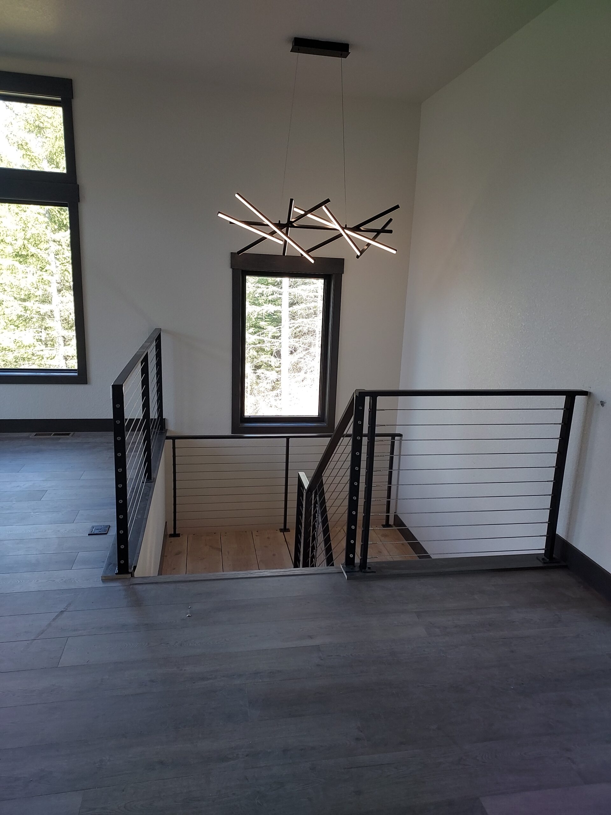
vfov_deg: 71.6
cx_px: 306
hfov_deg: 56.8
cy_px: 408
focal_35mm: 24
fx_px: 565
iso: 64
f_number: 1.8
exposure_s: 1/60
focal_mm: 4.6
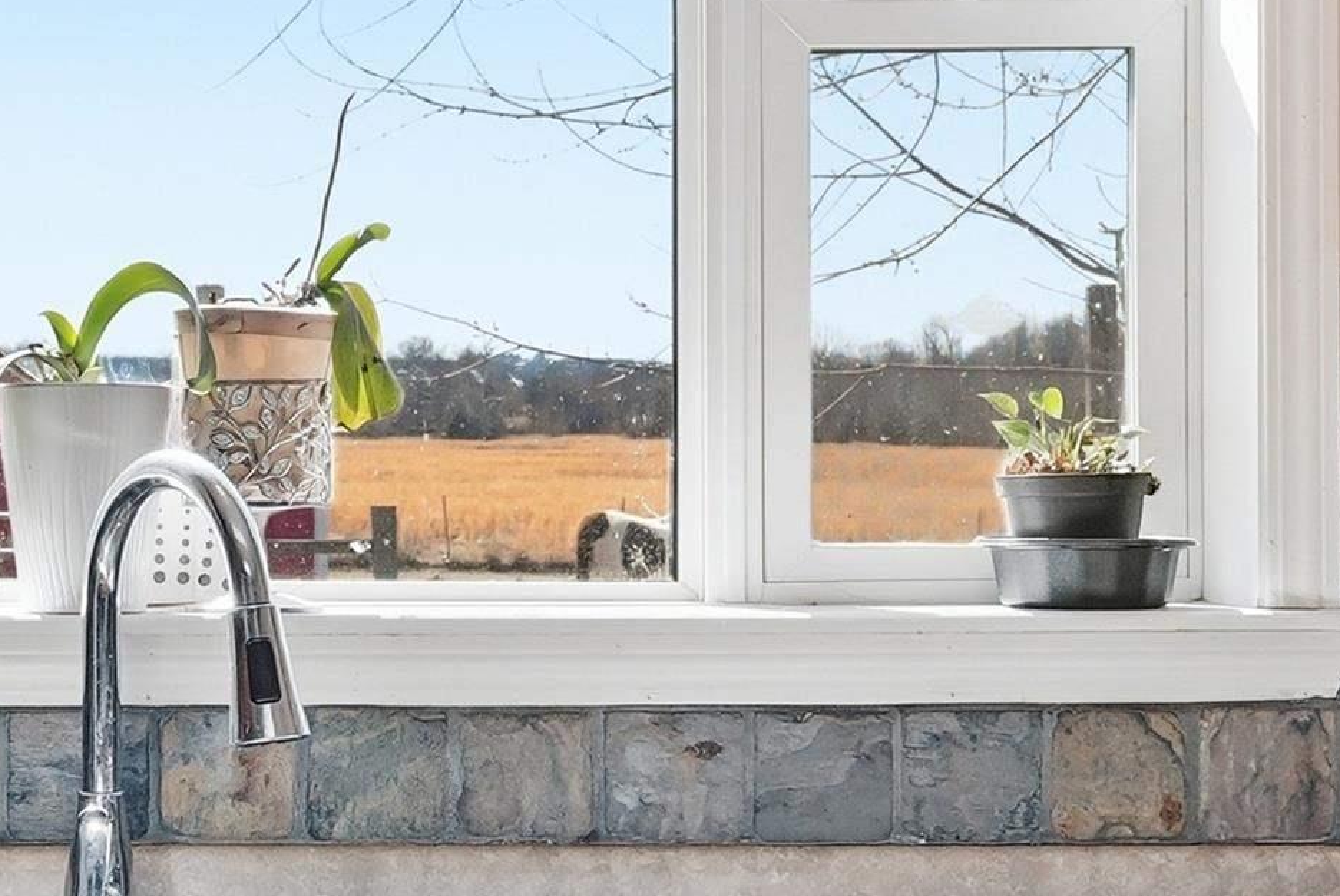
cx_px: 126
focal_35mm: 95
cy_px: 371
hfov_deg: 21.1
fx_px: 3524
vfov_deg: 14.5
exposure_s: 1/1000
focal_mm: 29.5
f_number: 9
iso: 640
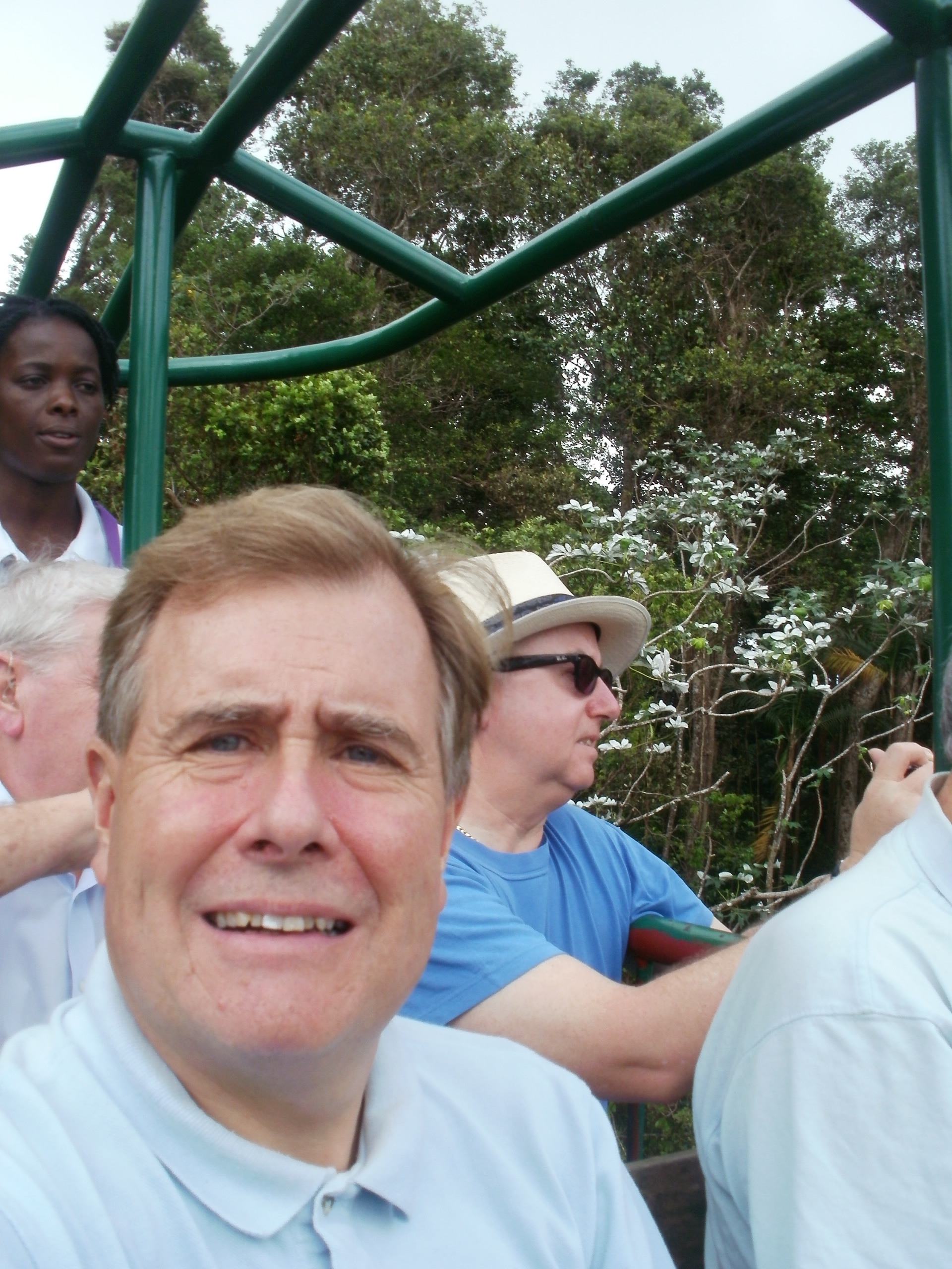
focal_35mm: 36
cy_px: 634
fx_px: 1320
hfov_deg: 39.7
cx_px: 476
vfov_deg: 51.4
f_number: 5.6
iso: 100
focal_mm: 6.3
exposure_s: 1/125
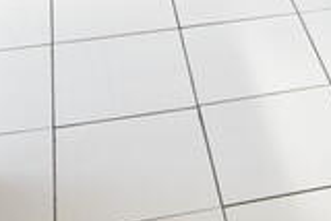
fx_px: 883
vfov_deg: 12.3
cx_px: 323
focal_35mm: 96
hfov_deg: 20.6
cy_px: -243
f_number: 8
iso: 800
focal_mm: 10
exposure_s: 1/60
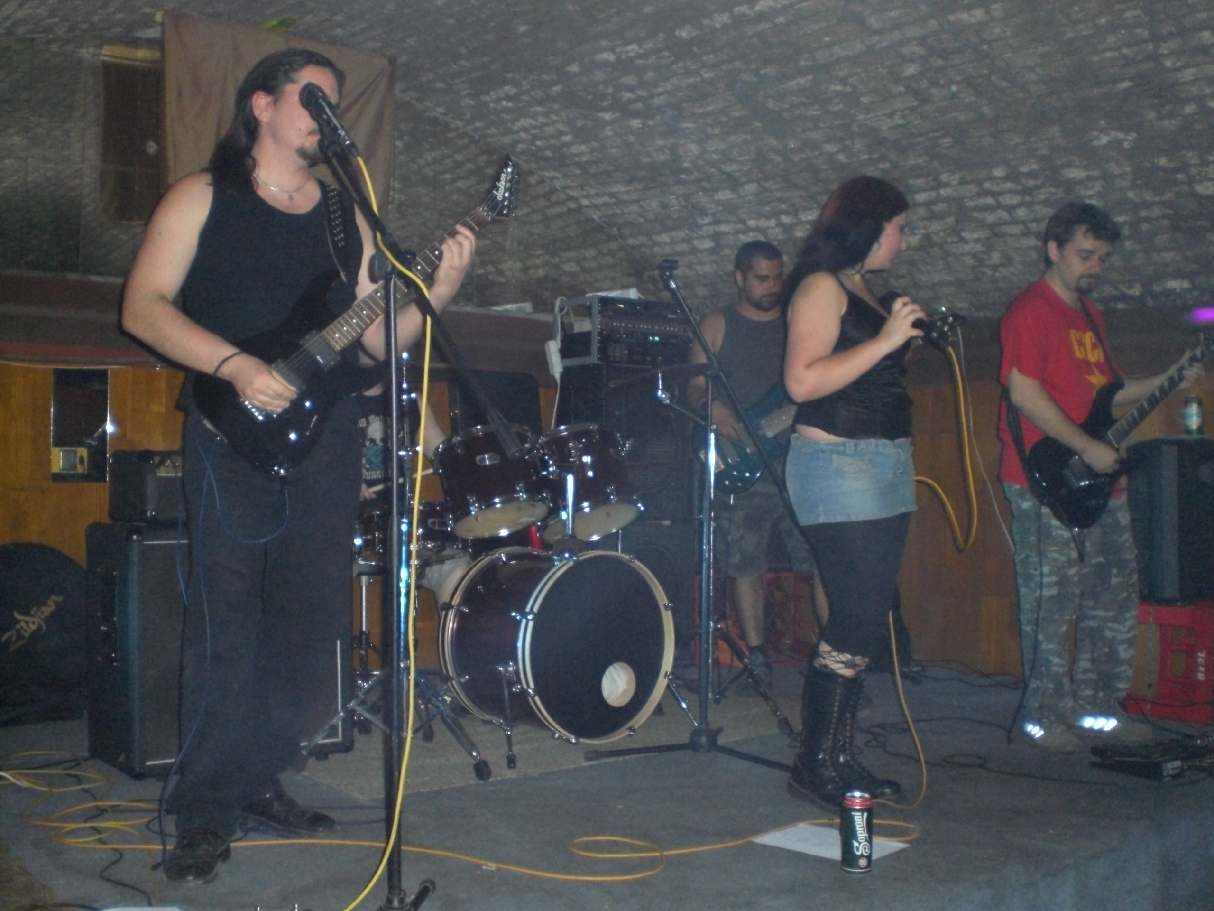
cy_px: 456
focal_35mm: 38
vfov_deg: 37.7
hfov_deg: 49.0
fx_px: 1333
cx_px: 607
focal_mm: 6.3
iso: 200
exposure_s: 1/30
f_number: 3.1
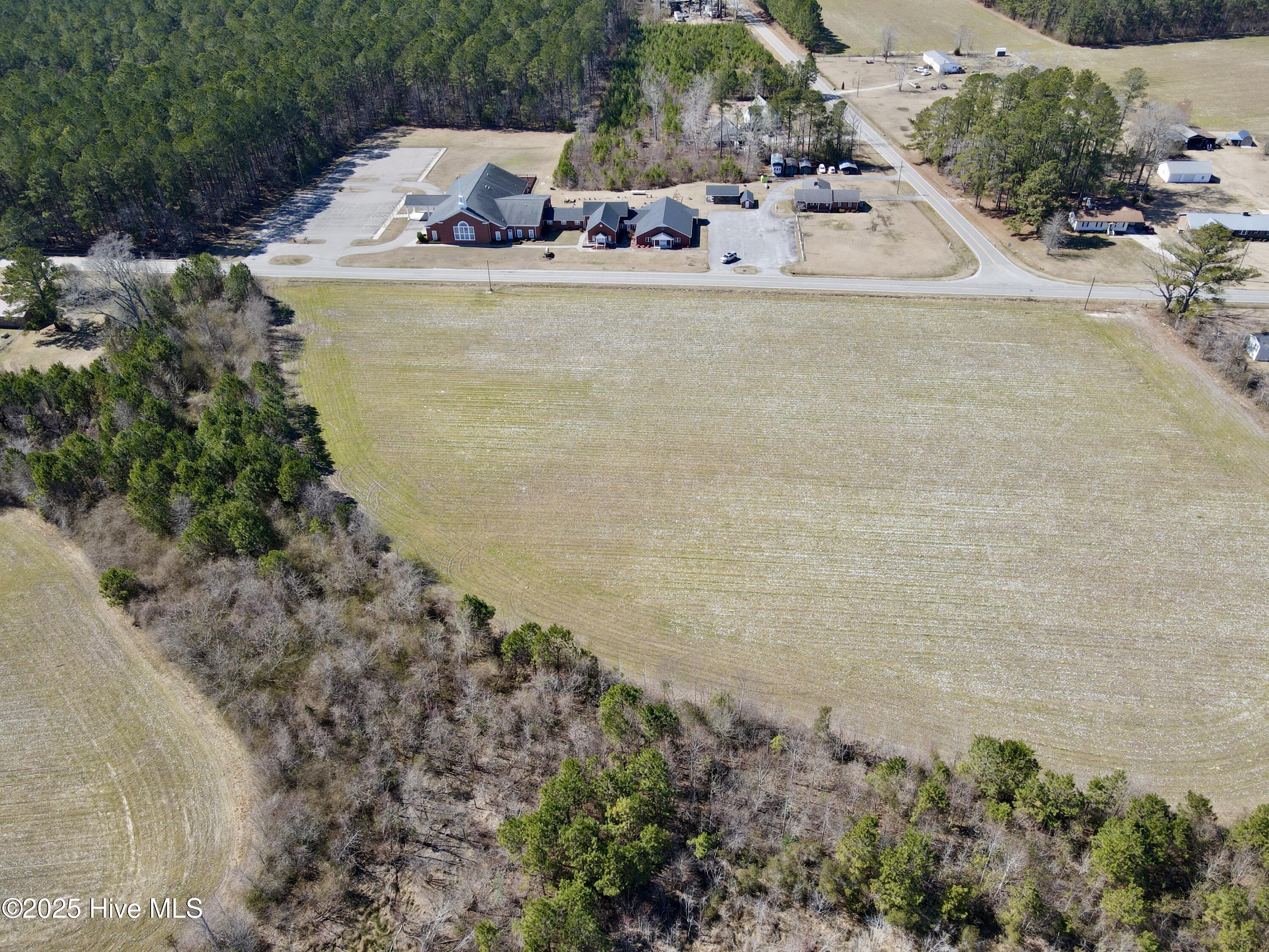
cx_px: 634
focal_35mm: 24
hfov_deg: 71.6
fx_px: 880
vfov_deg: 56.8
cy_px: 476
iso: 100
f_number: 2.8
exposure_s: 1/320
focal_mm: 4.5
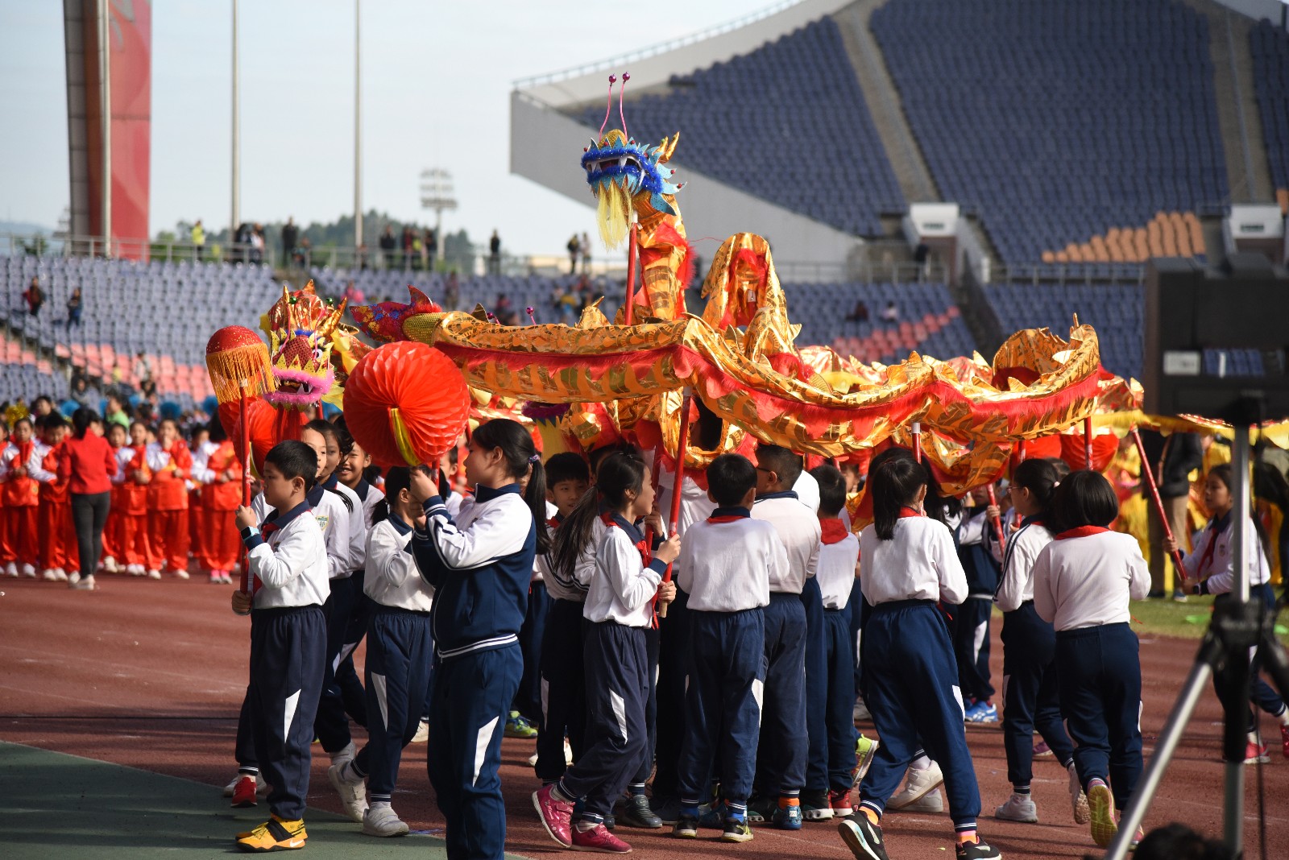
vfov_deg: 11.4
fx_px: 4298
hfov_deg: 17.1
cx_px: 644
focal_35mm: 120
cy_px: 430
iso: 1000
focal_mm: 120
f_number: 4
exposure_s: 1/4000
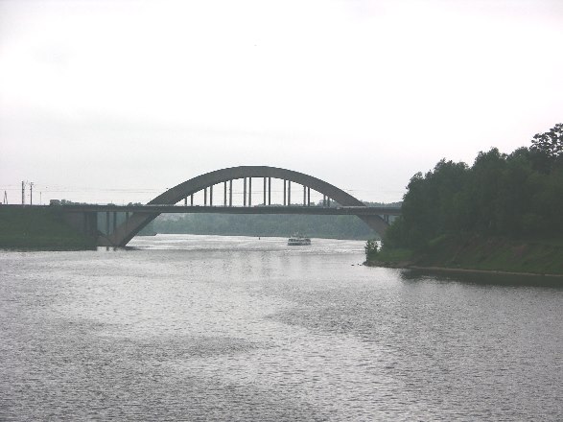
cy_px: 211
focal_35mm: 110
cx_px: 282
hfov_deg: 17.9
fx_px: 1789
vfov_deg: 13.5
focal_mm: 27.3
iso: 50
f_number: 3.7
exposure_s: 1/69.8
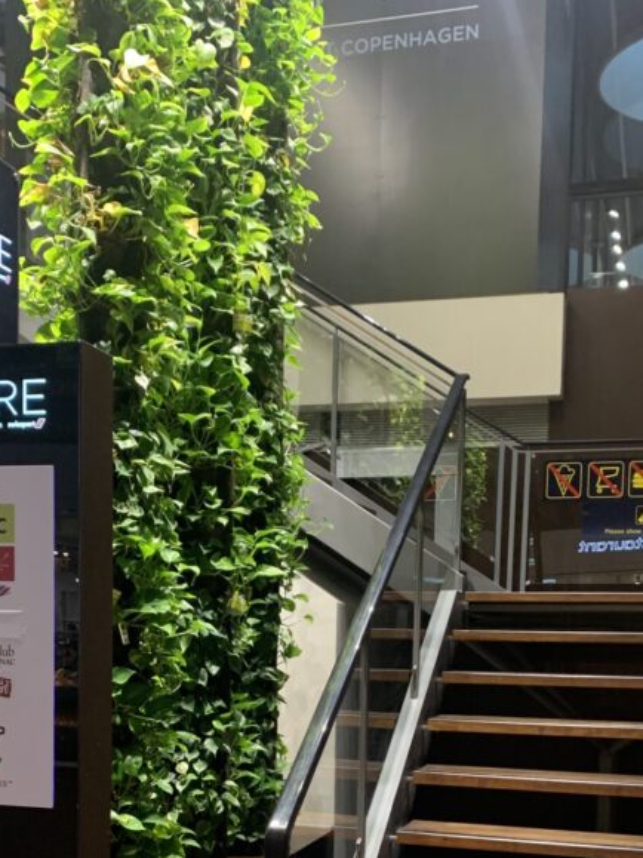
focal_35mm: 46
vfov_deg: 39.4
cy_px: 707
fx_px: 1140
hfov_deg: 31.5
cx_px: 324
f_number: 1.8
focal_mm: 4.25
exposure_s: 1/50
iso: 250
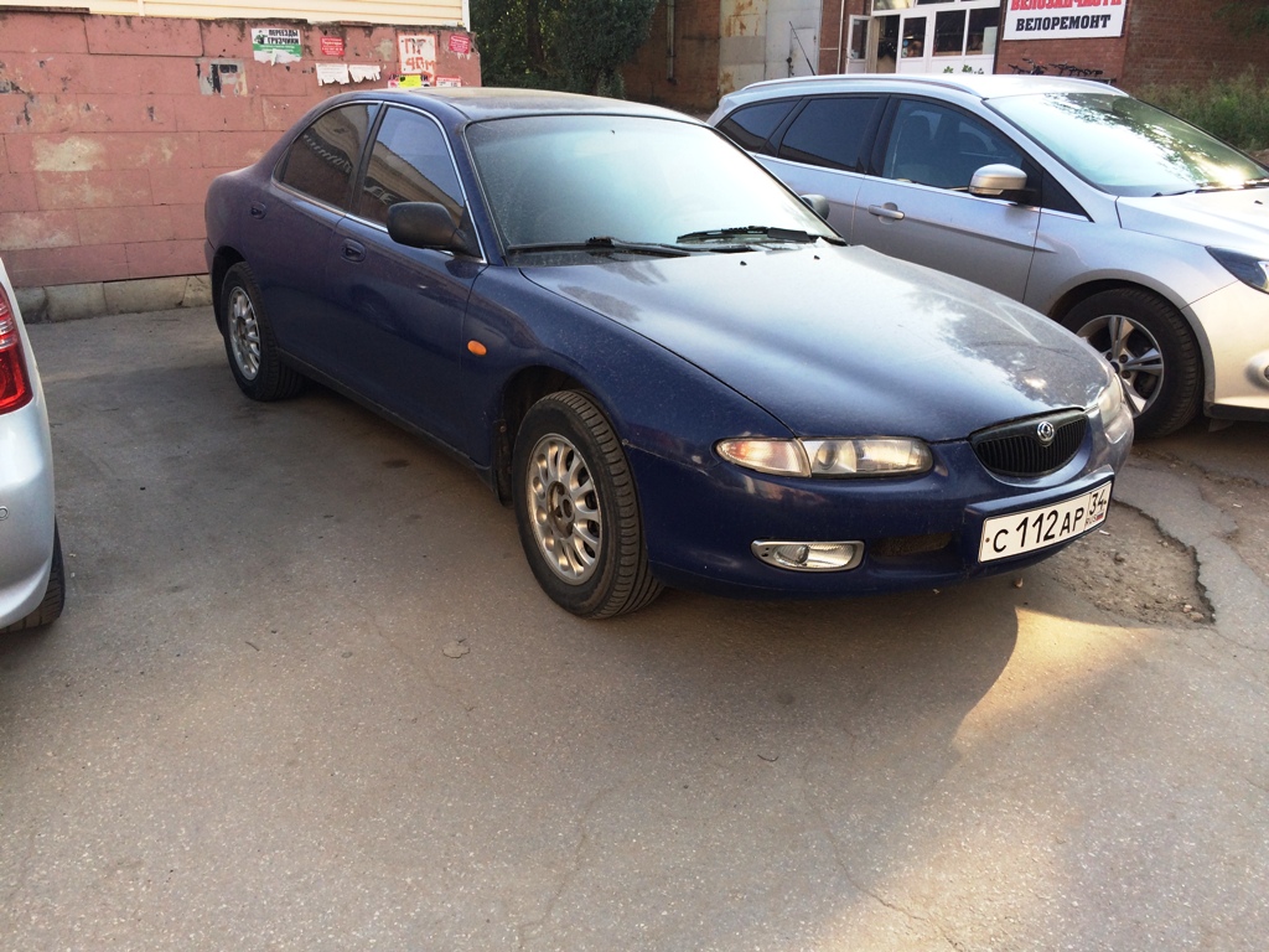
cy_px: 476
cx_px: 634
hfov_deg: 61.7
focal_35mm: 29
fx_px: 1063
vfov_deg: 48.2
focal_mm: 4.15
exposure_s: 1/500
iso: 32
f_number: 2.2
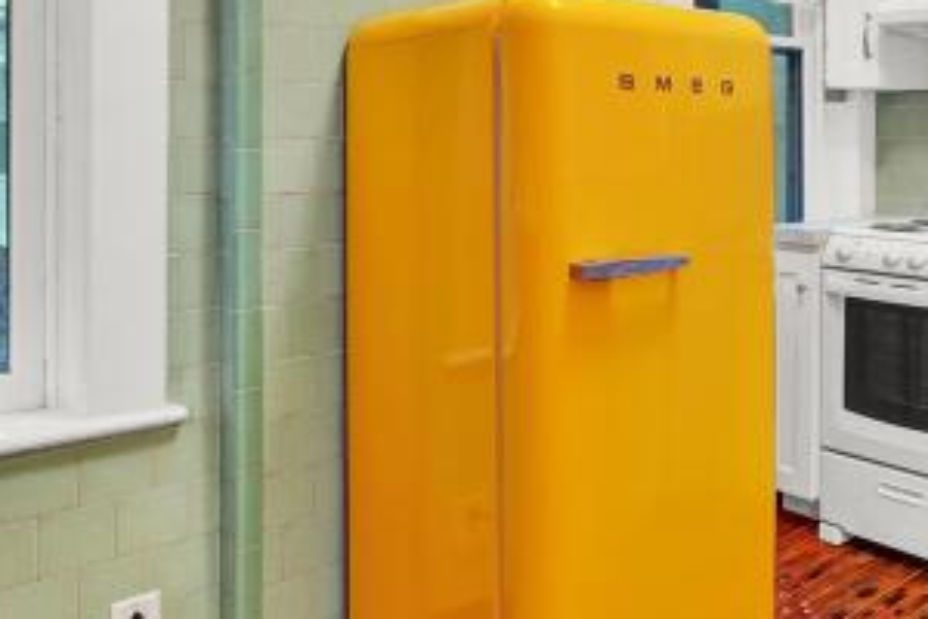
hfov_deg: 47.2
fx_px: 928
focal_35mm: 36
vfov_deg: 35.8
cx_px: 854
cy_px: 136
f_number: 8
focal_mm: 10
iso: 320
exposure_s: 1/15
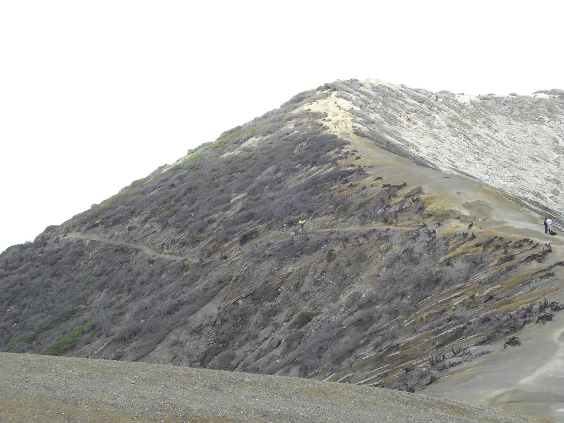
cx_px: 282
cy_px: 212
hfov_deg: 25.0
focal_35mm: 78
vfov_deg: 18.9
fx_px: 1271
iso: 100
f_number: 4.2
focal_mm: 12.8
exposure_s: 1/400
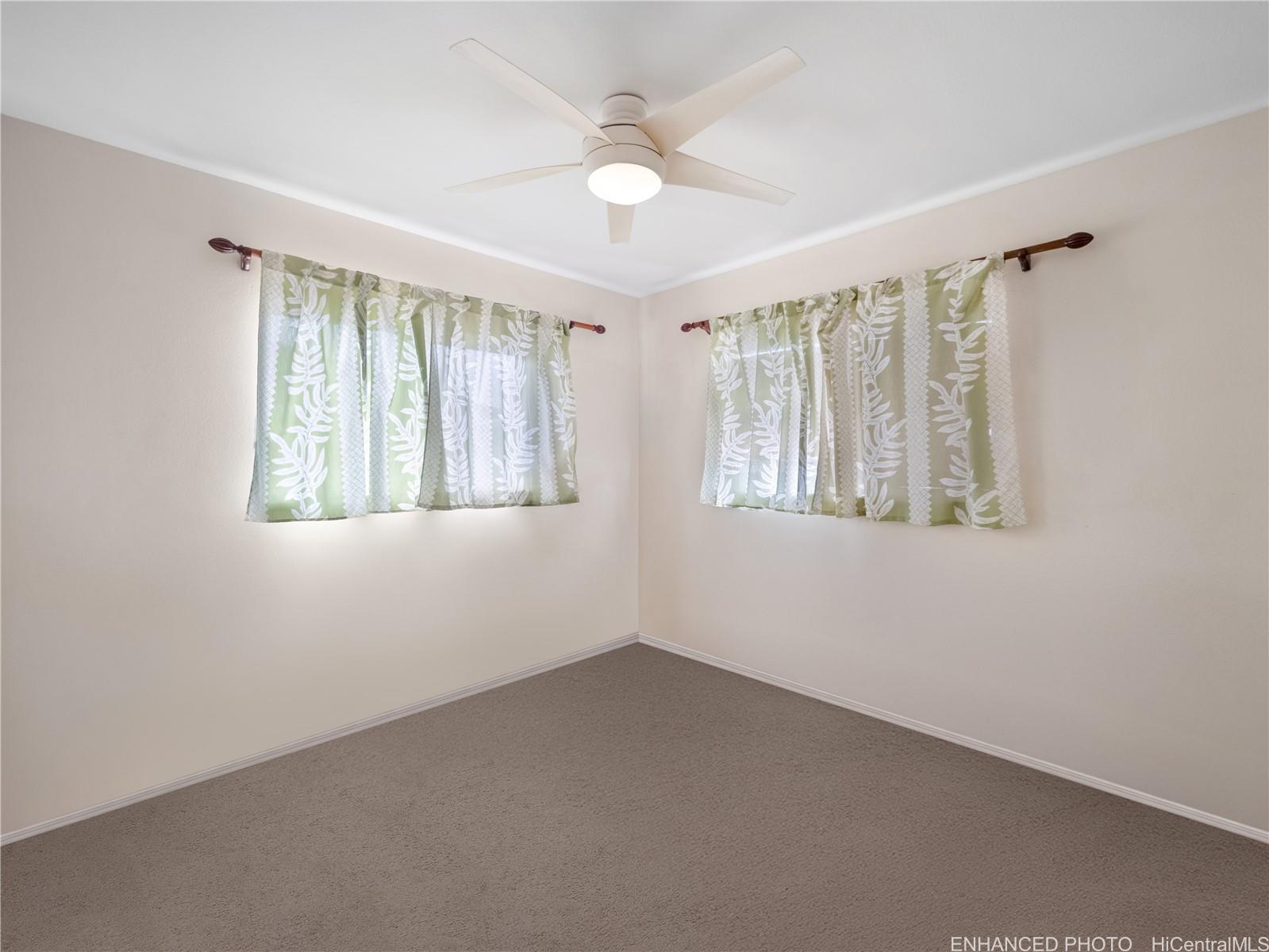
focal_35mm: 14
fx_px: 513
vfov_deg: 85.7
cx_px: 634
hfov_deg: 102.1
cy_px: 476
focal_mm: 7
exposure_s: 1/640
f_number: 4
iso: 400
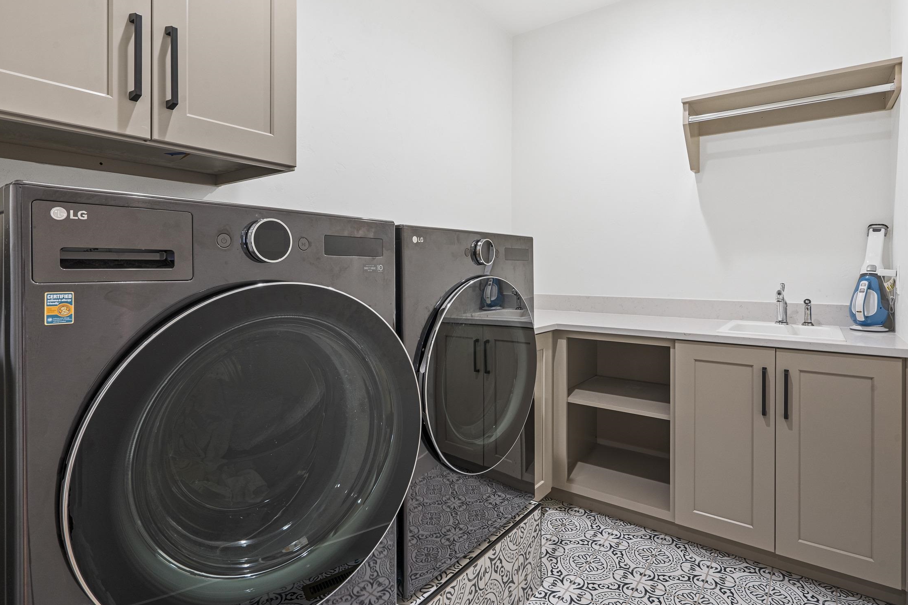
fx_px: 454
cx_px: 474
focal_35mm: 18
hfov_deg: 89.9
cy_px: 271
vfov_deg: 67.2
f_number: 11
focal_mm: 16
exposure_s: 4
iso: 640
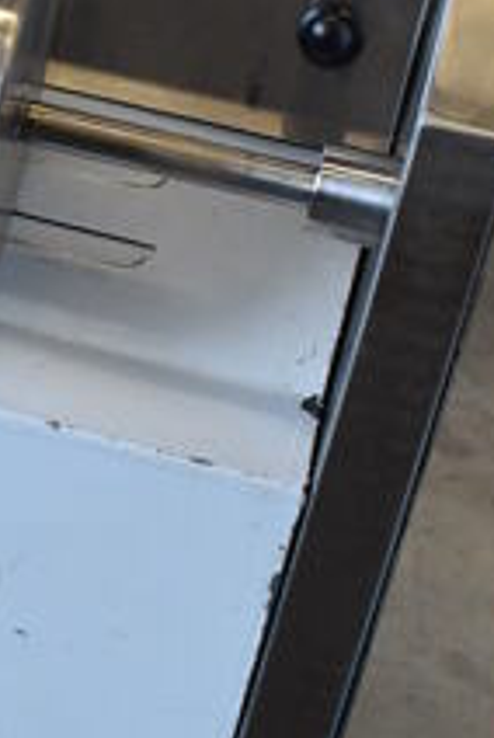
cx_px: -397
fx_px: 2646
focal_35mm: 129
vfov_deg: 15.9
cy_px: 413
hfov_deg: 10.1
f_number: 3.5
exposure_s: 1/250
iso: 720
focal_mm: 20
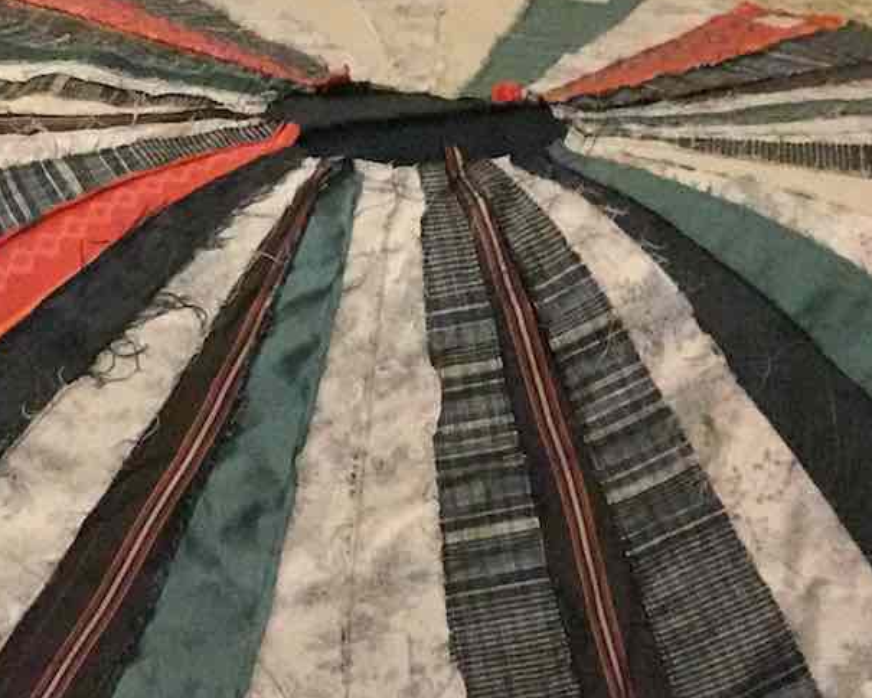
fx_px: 2374
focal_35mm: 92
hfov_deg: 20.8
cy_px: 457
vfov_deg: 16.7
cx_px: 451
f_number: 2.8
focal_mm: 6.6
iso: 1250
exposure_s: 1/50
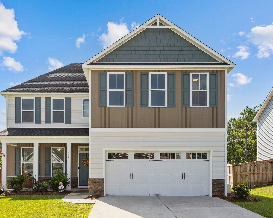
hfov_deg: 45.7
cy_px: 109
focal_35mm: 40
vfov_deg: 37.3
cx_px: 120
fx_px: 323
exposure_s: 1/1000
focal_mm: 35
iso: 100
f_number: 4
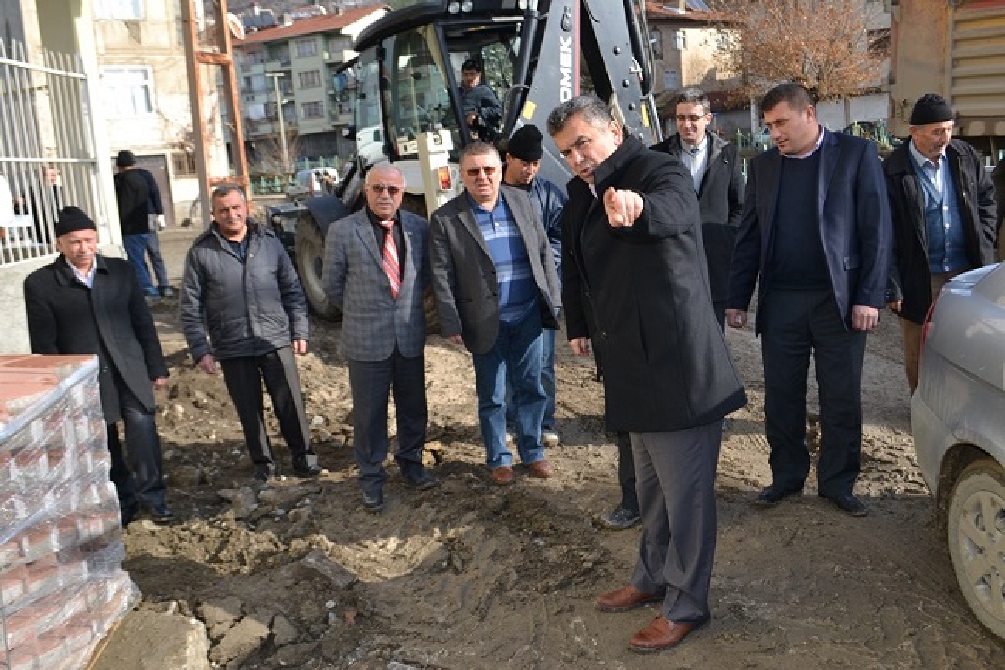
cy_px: 335
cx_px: 502
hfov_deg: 57.2
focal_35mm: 33
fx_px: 921
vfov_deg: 39.9
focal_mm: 22
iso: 100
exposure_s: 1/200
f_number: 5.6
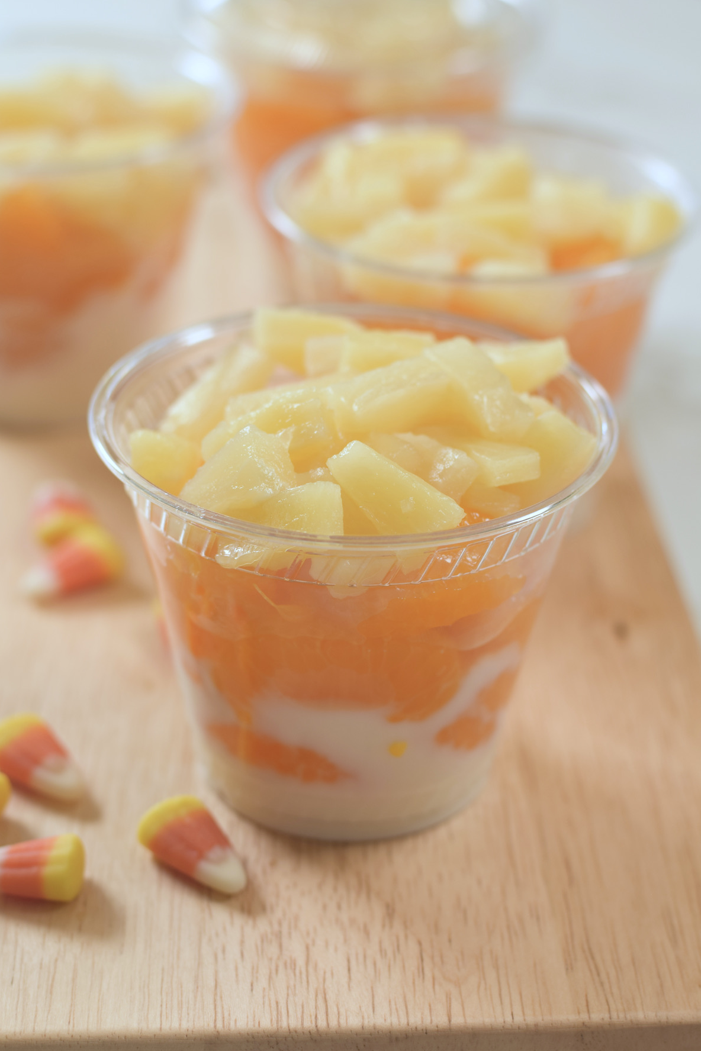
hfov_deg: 17.9
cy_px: 532
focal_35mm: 76
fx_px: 2220
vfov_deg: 26.7
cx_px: 350
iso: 200
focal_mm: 50
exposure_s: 1/60
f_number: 4.5
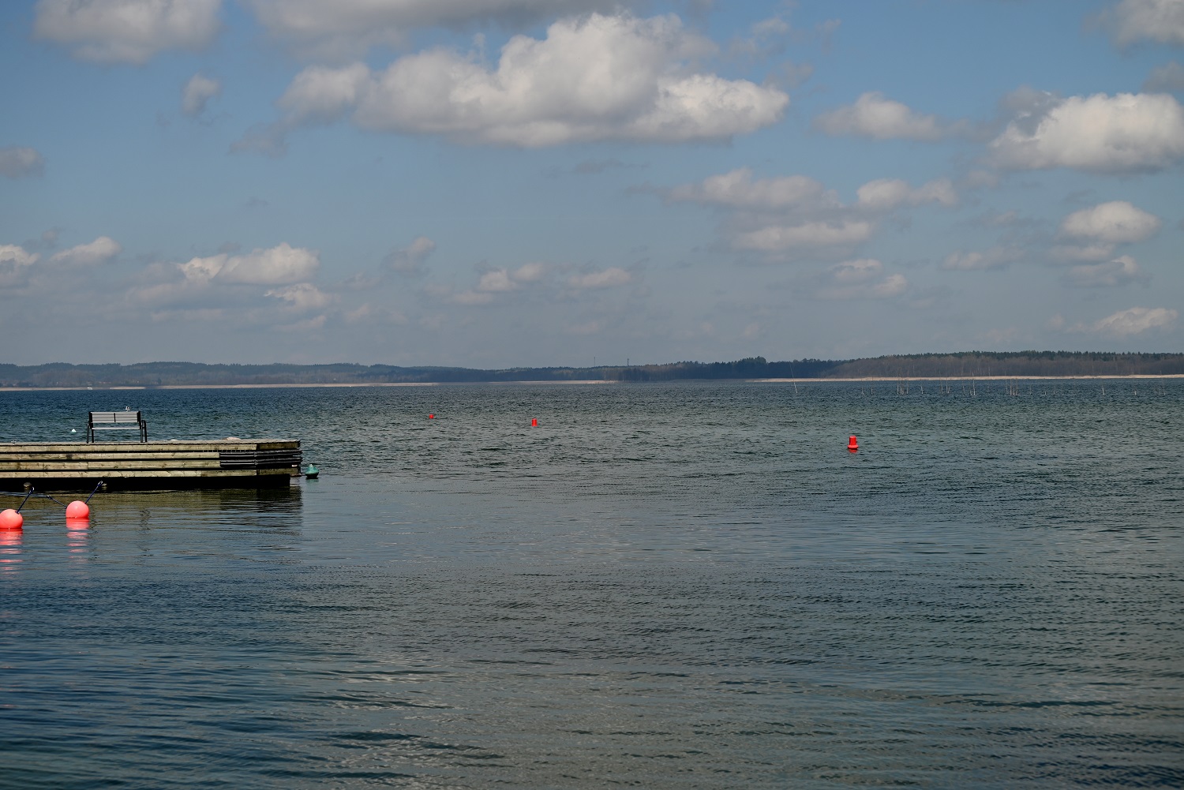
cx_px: 592
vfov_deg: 18.2
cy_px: 395
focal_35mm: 75
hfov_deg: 27.0
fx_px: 2467
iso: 100
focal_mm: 75
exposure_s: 1/800
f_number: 7.1
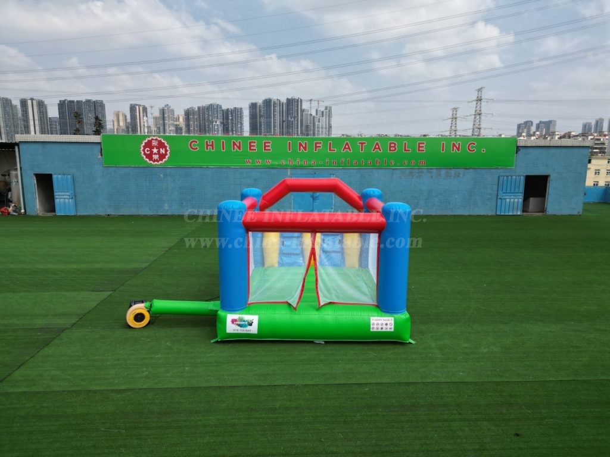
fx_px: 423
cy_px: 228
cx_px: 305
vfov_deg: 56.8
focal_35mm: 24
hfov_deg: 71.6
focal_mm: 6.72
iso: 100
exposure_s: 1/3000
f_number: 1.7
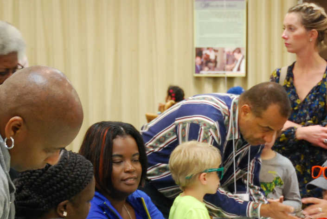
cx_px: 236
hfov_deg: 16.7
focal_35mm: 122
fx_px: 1111
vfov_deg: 11.1
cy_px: 243
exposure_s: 1/30
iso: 720
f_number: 4.2
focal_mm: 35
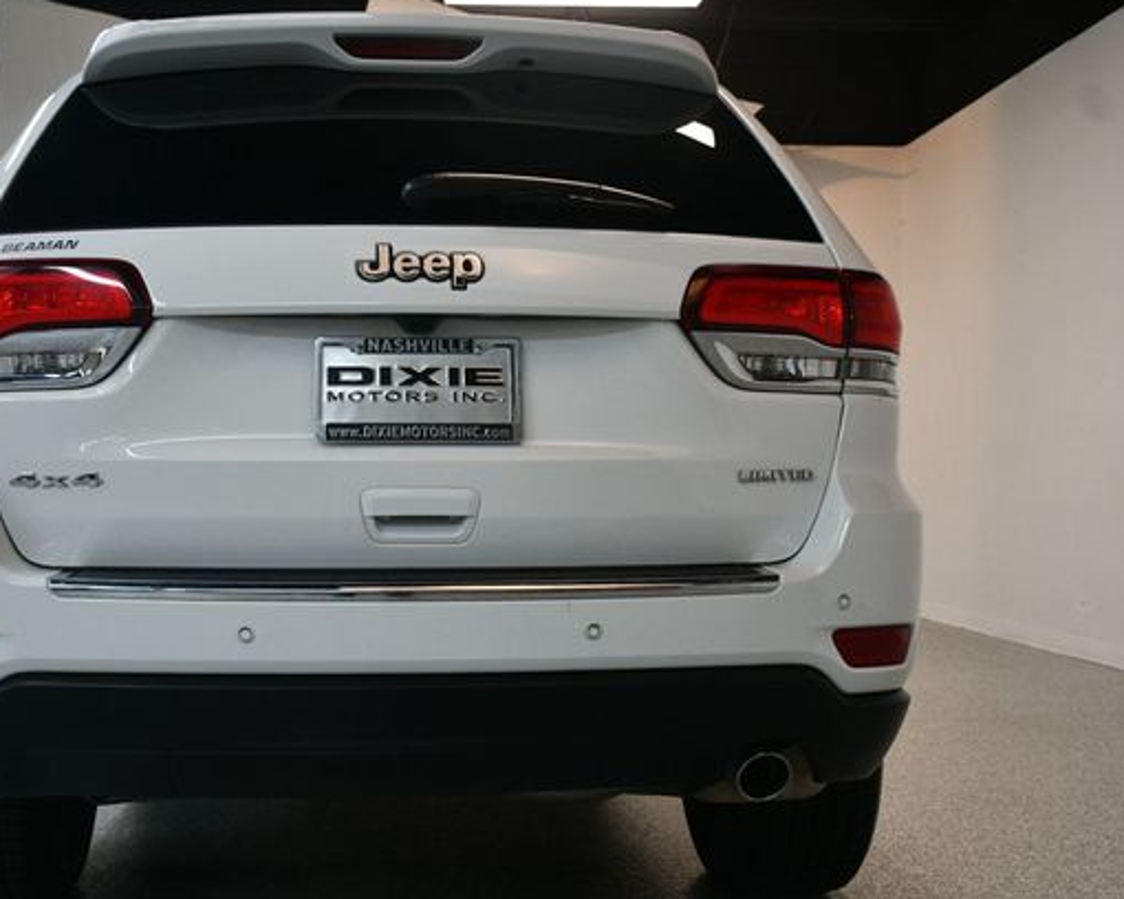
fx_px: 1331
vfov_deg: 37.3
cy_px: 454
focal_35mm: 40
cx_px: 432
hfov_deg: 45.5
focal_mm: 23
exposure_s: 1/125
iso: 900
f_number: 3.8
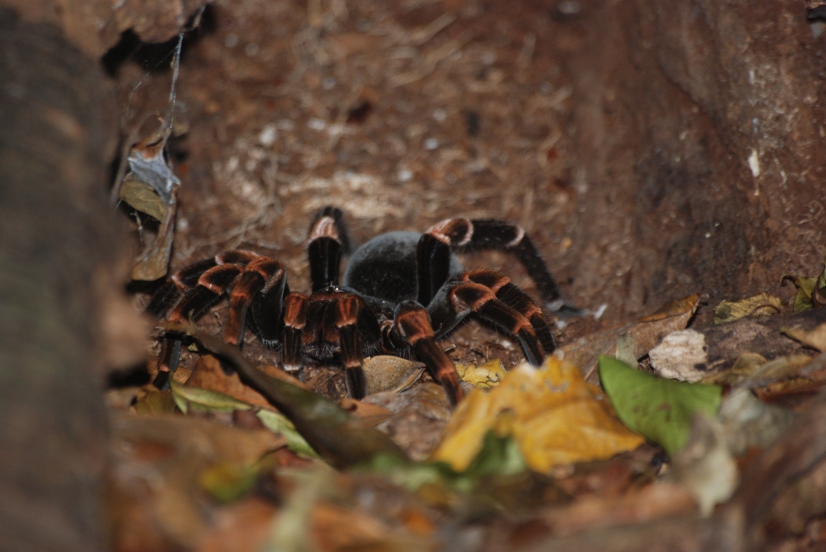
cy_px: 276
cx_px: 413
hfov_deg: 4.6
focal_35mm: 450
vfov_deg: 3.1
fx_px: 10335
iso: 400
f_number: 5.6
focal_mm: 300
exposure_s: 1/160
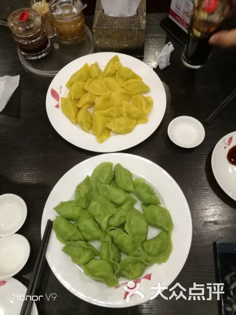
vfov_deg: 65.3
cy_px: 158
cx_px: 118
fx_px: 245
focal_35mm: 27
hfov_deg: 51.4
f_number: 2.2
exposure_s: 1/20
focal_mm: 3.84
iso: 500
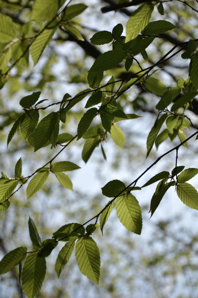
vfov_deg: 19.5
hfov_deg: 13.0
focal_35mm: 105
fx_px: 870
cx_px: 99
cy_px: 149
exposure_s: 1/1000
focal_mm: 70
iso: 100
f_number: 5.3
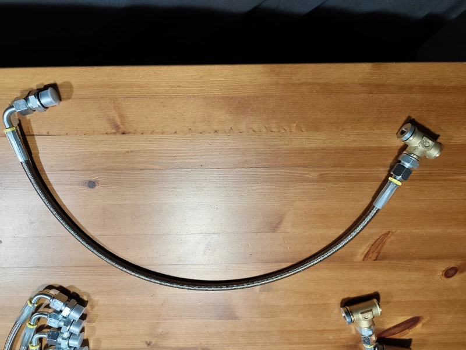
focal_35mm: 23
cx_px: 233
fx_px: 310
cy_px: 175
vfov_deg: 58.9
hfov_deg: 73.9
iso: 320
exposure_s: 1/41.3
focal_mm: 6.19
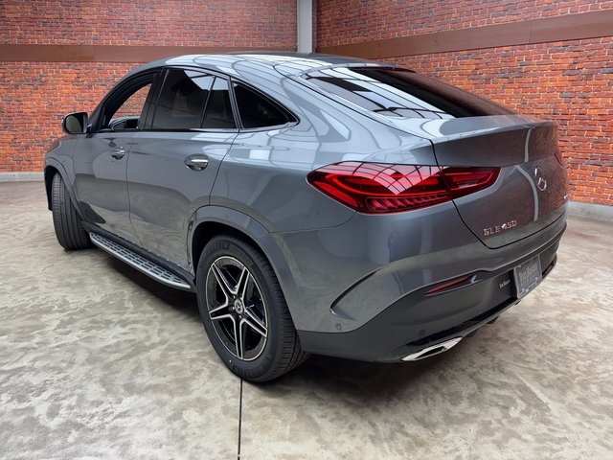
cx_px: 306
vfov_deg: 56.8
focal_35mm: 24
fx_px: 425
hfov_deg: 71.6
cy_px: 230
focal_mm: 6.76
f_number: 1.78
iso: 80
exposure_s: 1/120
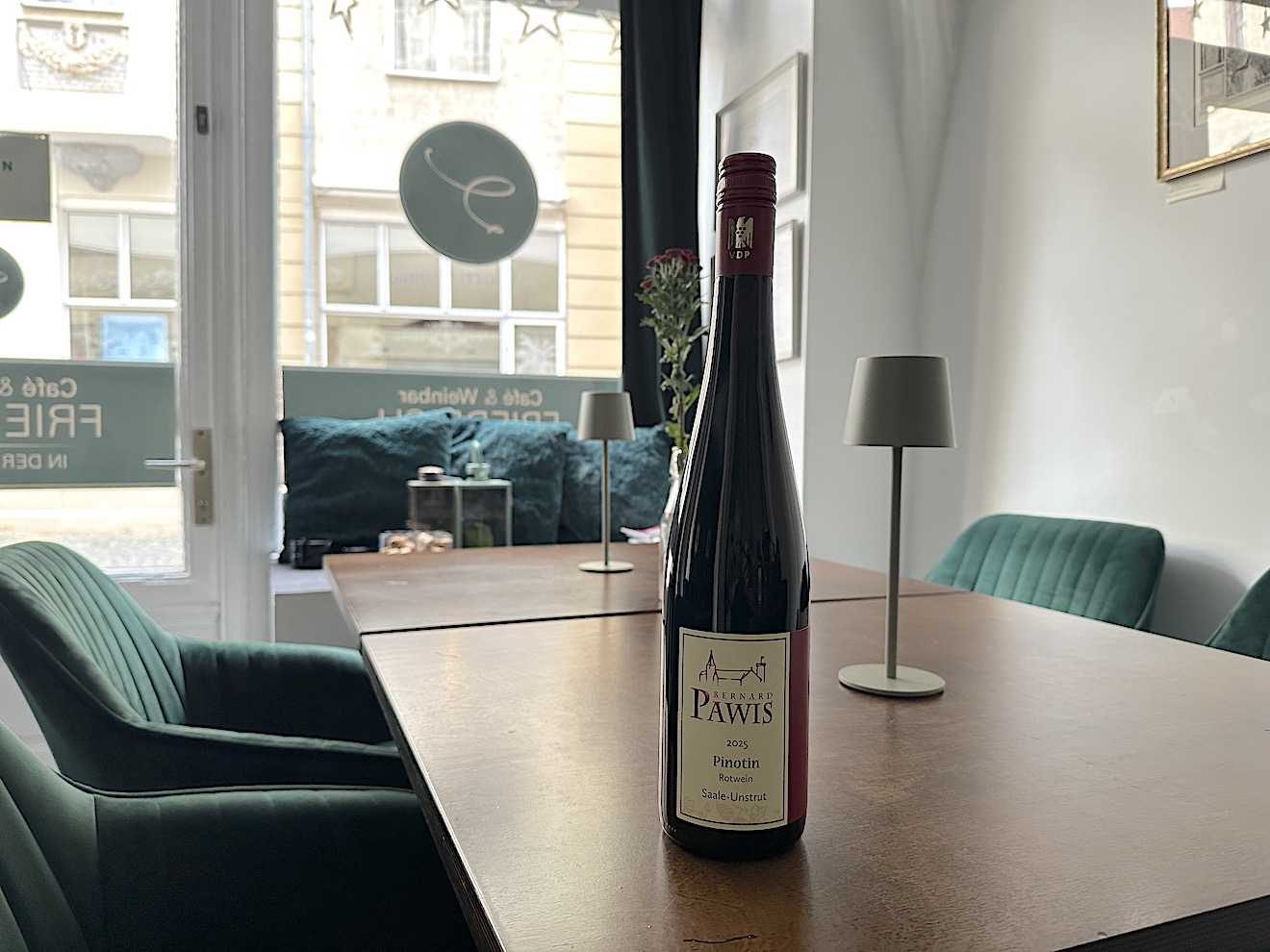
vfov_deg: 56.8
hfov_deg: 71.6
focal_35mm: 24
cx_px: 635
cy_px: 476
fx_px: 881
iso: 400
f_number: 1.78
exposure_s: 1/60
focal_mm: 6.86
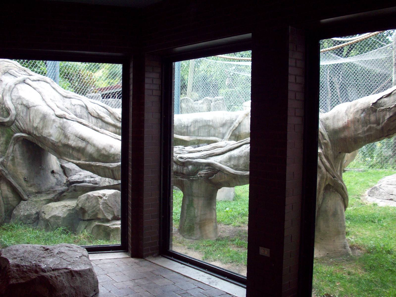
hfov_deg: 50.1
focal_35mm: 37
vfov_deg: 38.7
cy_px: 148
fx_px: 423
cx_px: 198
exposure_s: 1/64
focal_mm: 6.2
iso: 84
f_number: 2.8
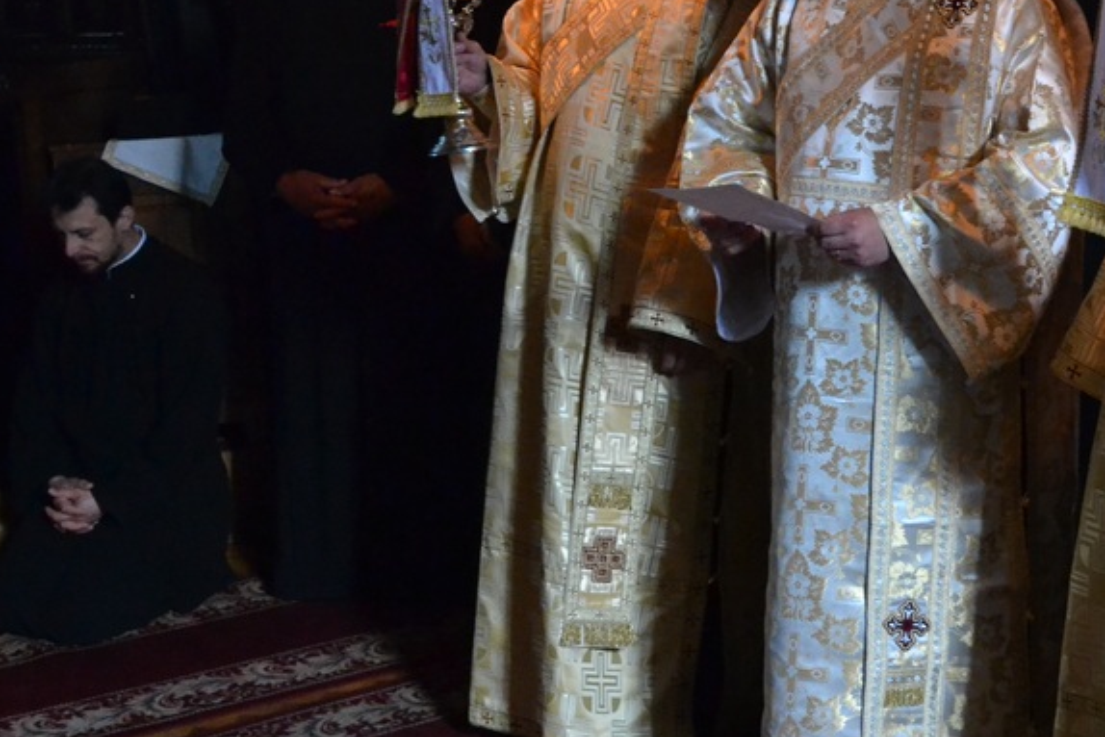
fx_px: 2118
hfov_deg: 29.0
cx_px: 755
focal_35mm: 69
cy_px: 254
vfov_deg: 19.7
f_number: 3.8
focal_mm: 22
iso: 2500
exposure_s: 1/15
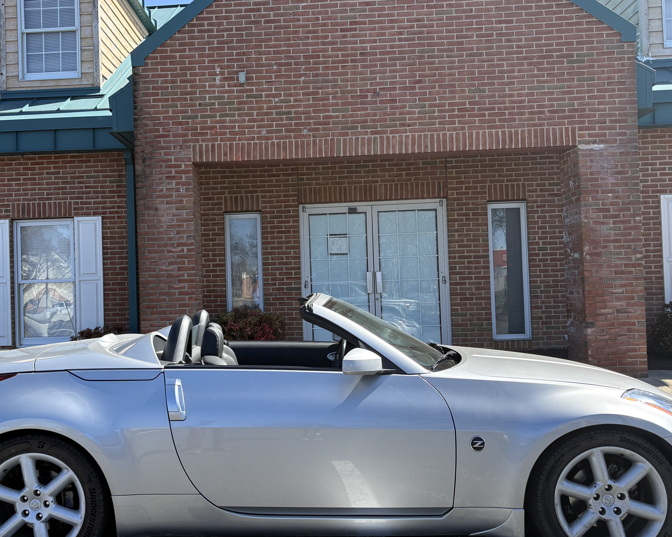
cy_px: 271
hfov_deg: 47.7
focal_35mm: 38
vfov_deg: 39.2
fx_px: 756
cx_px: 270
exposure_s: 1/1667
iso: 64
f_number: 1.6
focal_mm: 5.96
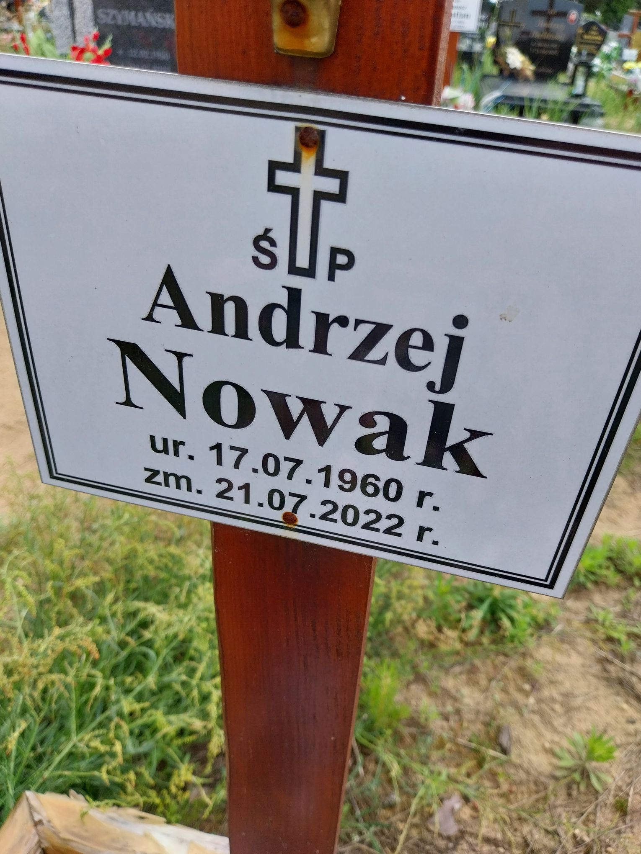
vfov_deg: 67.3
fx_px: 642
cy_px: 427
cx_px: 320
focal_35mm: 26
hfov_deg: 53.1
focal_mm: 4
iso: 25
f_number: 1.8
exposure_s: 1/377
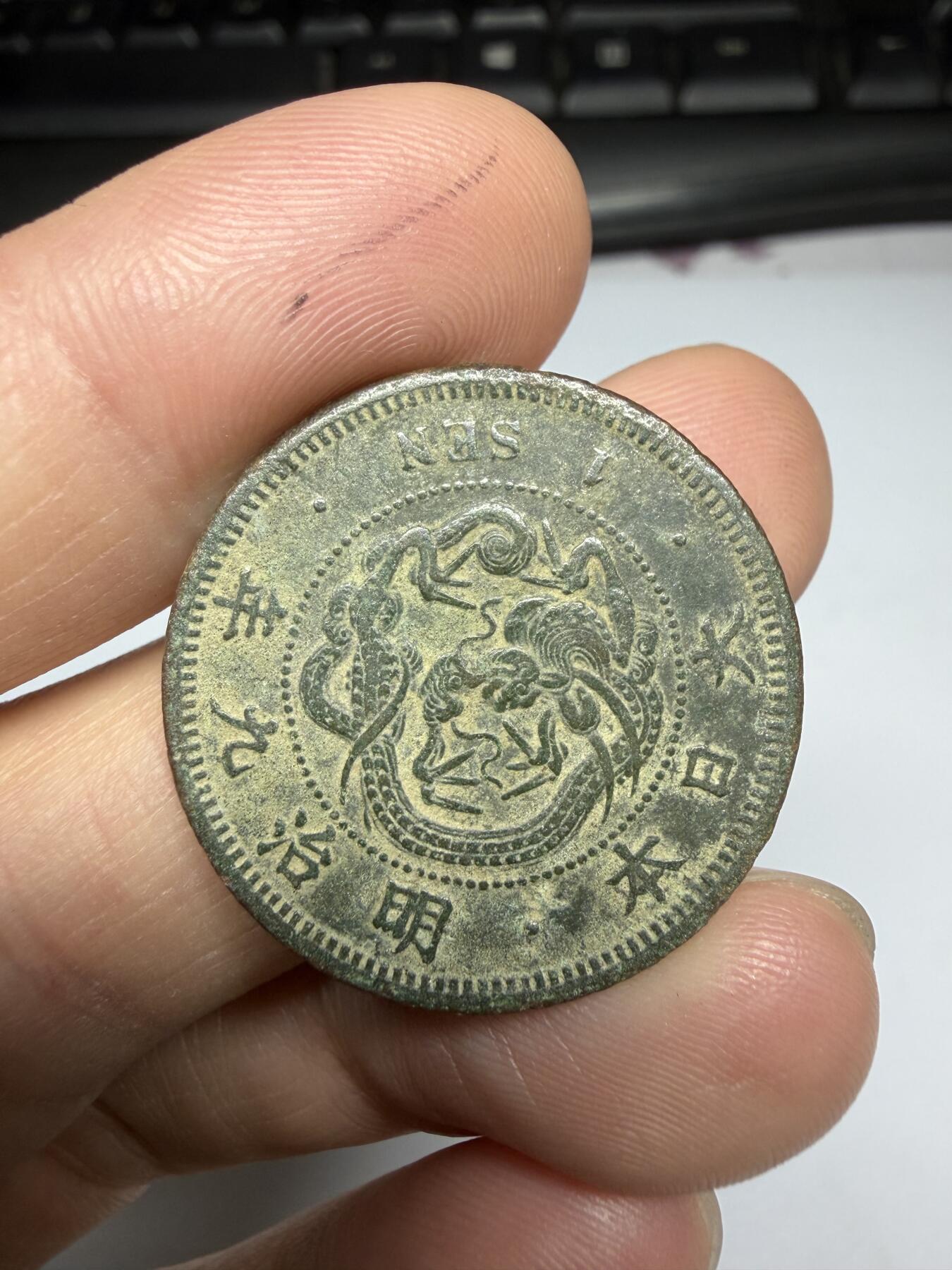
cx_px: 476
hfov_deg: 53.1
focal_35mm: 26
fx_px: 953
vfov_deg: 67.3
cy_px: 635
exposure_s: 1/121
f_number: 2.2
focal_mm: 2.22
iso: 80
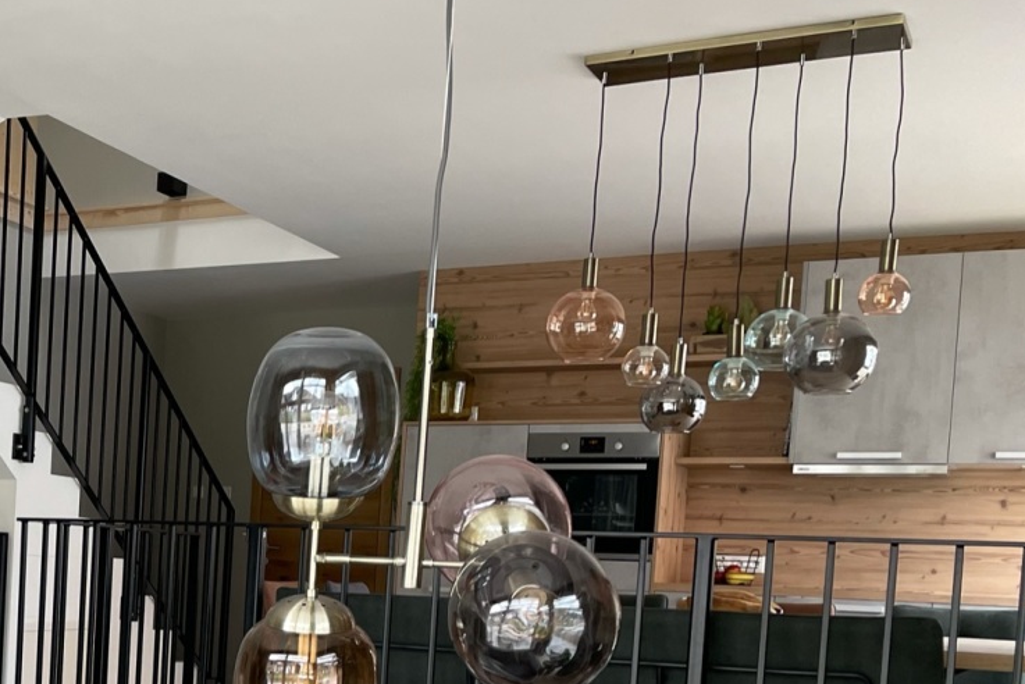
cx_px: -14
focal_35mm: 55
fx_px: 1567
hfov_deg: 33.0
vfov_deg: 23.7
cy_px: 671
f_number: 1.6
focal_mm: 4.2
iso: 125
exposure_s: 1/121
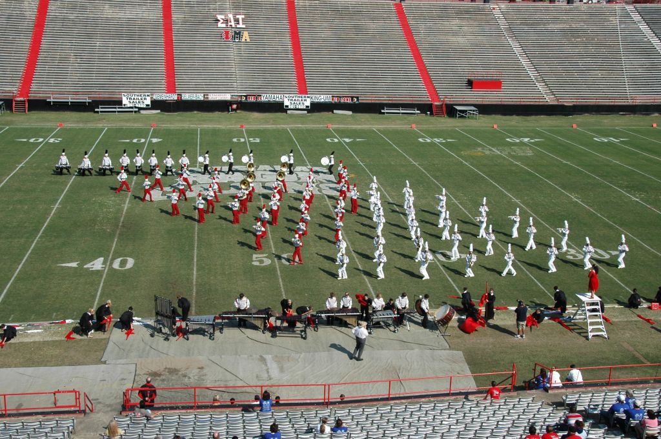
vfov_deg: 30.8
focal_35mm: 44
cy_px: 220
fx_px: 798
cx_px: 330
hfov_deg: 45.0
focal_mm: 29
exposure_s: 1/400
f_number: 10
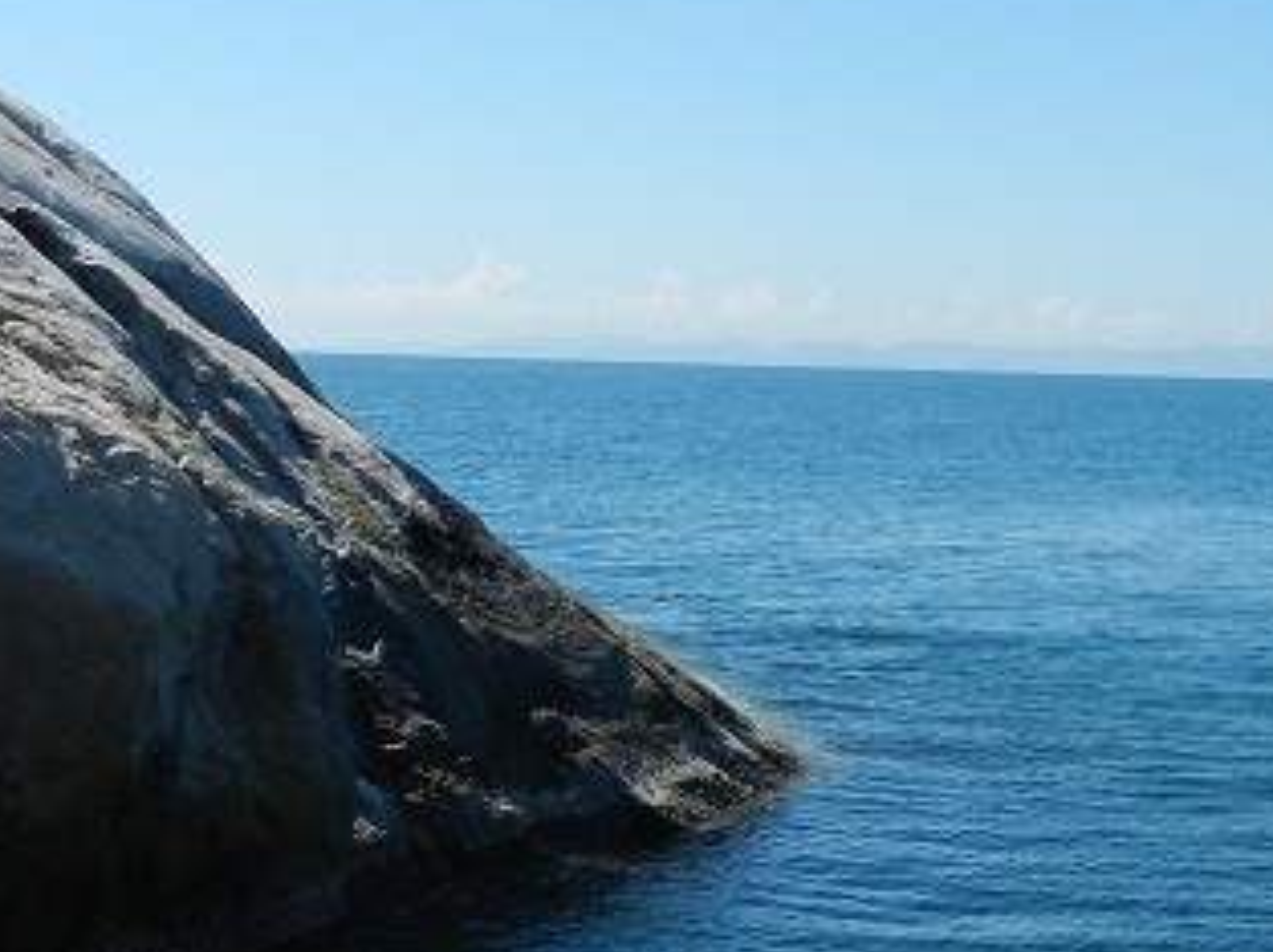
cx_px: 876
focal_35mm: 64
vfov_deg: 22.8
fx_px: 2351
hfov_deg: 30.0
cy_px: 378
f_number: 3.5
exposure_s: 1/1600
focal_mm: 4.5
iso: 160
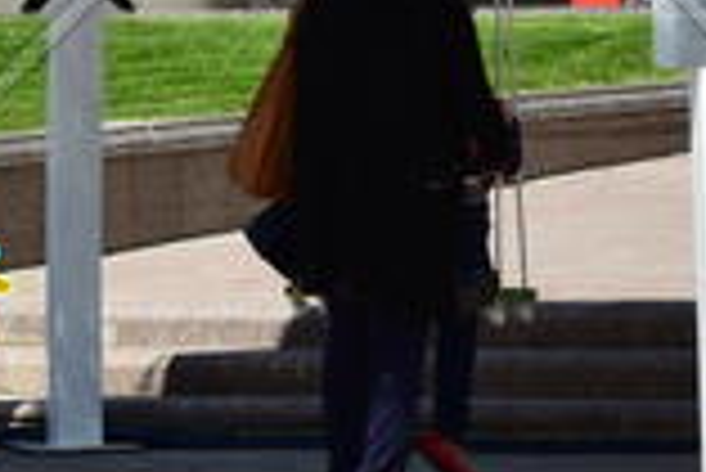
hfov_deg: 5.0
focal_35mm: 415
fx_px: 8146
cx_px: 382
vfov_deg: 3.3
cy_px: -301
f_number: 9
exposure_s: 1/200
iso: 100
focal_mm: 50
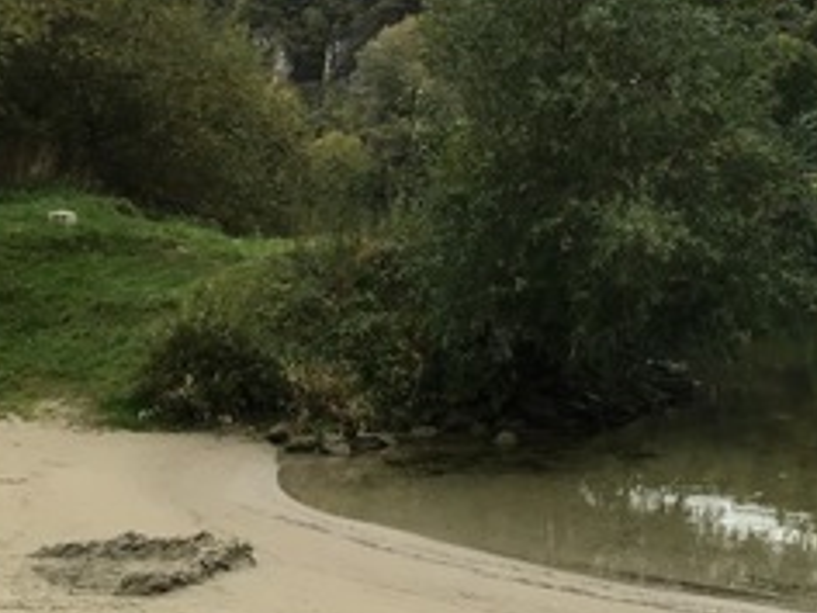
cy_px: 156
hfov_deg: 23.7
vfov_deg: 19.0
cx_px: 909
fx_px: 1817
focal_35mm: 77
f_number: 2.4
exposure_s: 1/272
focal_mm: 3.3
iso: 25
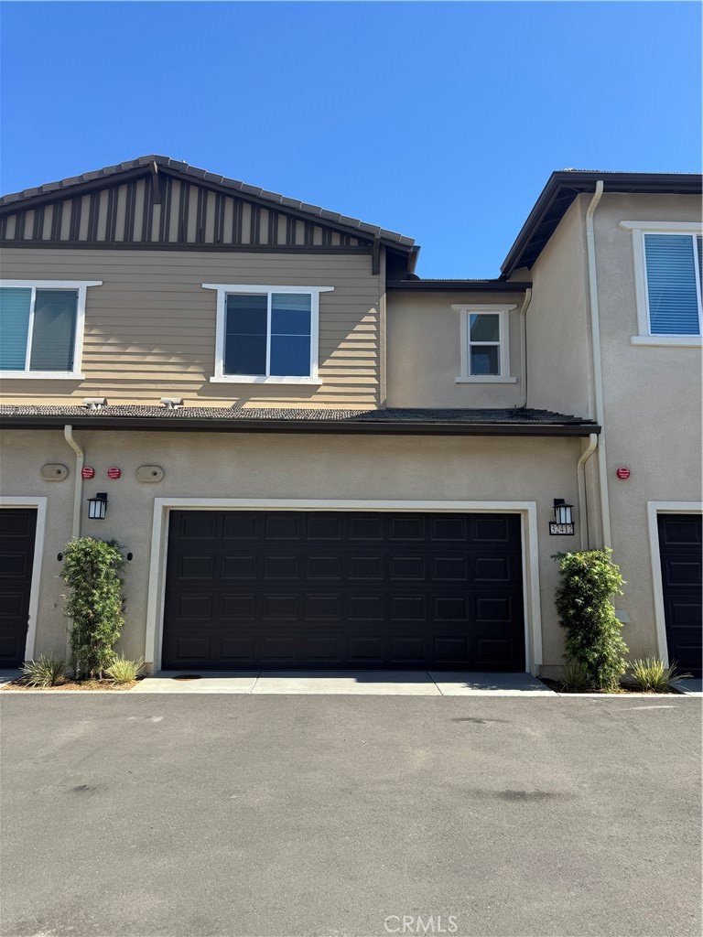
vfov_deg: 71.6
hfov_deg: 56.8
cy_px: 468
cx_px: 352
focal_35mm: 24
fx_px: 650
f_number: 1.78
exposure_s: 1/2174
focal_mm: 6.76
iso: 80
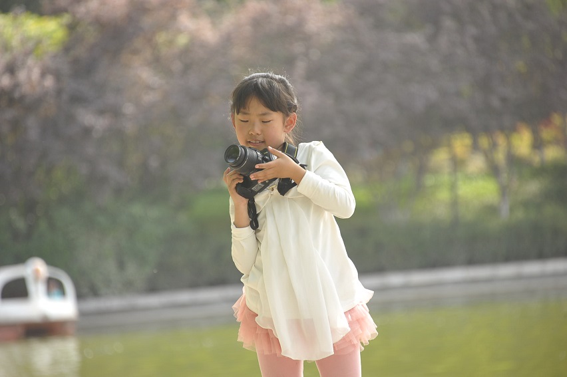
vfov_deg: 4.6
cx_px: 284
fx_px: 4722
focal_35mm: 300
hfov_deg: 6.9
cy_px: 188
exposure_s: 1/250
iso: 800
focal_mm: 300
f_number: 6.3
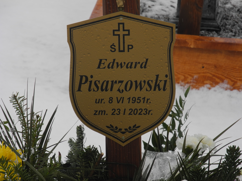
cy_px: 90
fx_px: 1398
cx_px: 121
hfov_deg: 9.9
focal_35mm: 200
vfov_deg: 7.4
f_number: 5.6
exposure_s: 1/250
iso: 100
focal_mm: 42.6
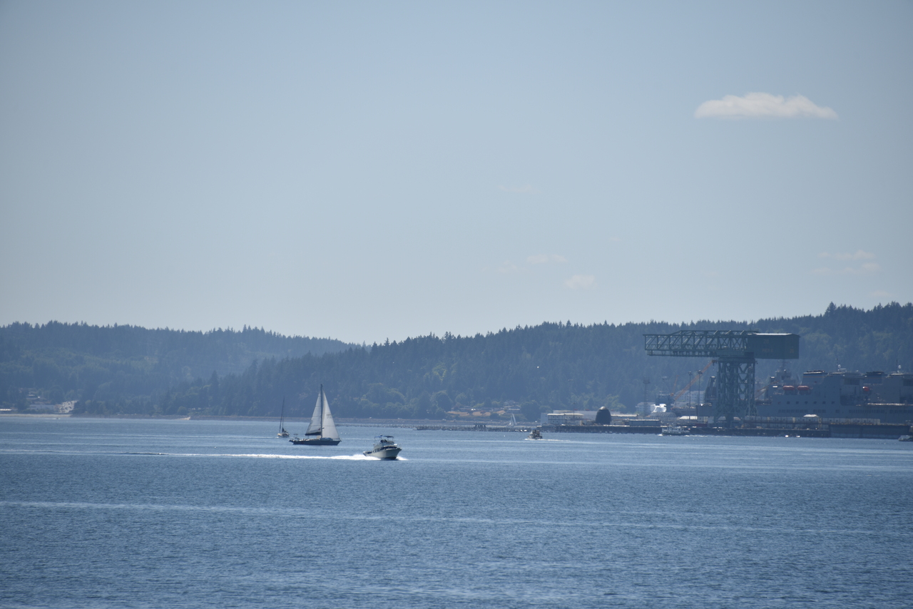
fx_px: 7610
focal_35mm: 300
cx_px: 456
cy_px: 304
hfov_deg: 6.9
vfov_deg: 4.6
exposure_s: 1/640
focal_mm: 300
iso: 100
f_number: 7.1
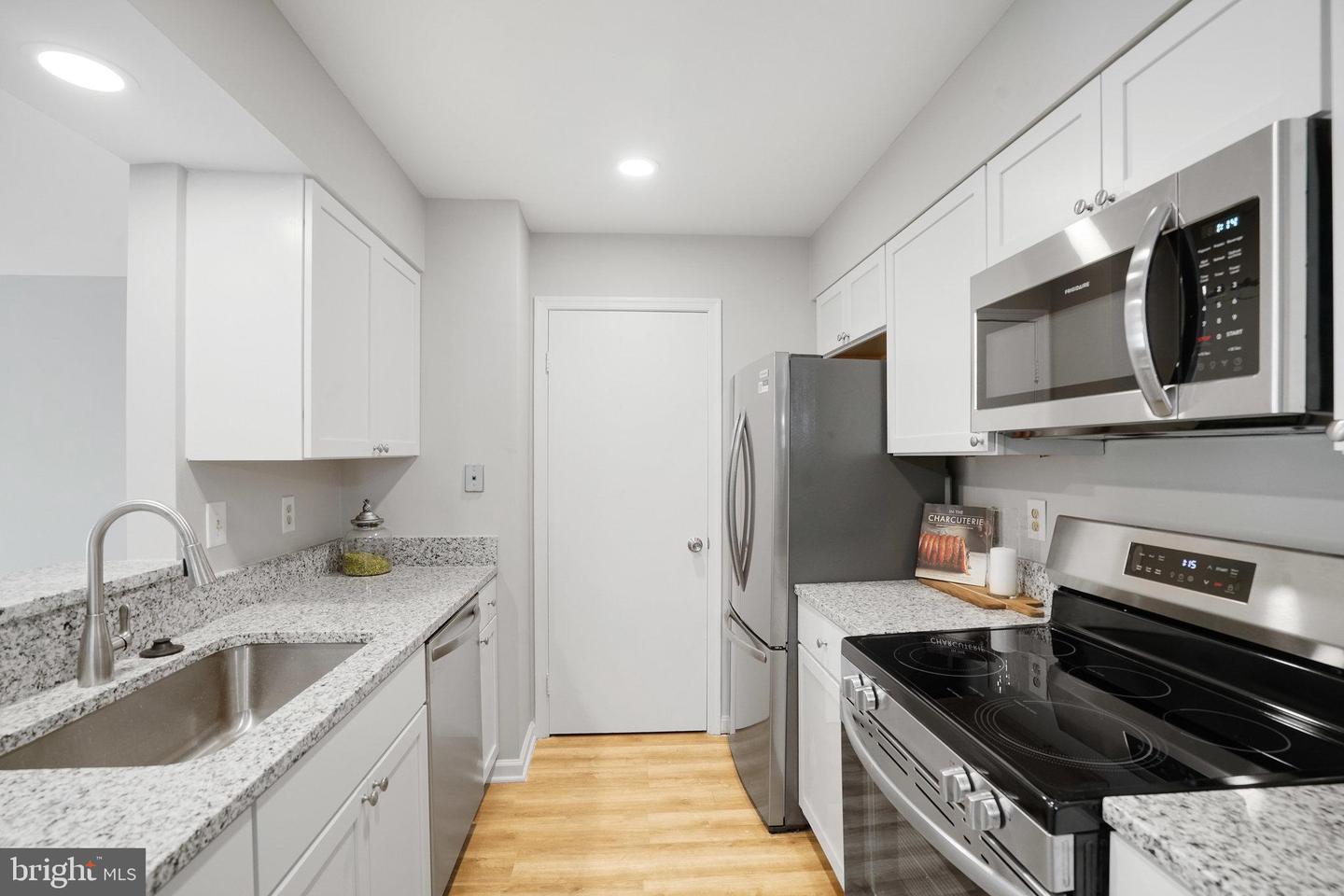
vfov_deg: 73.7
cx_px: 672
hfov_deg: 96.7
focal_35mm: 16
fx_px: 597
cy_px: 448
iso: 1250
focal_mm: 16
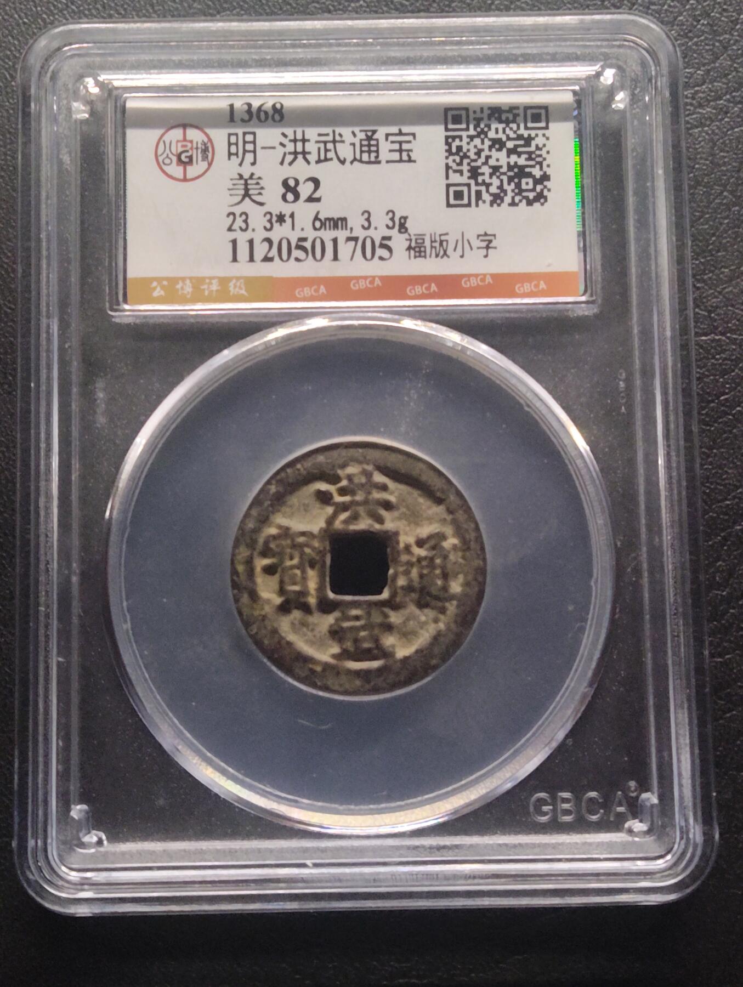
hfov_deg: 29.2
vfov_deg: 38.1
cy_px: 494
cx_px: 372
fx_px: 1428
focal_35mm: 50
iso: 500
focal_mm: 3.42
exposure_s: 1/50
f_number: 2.2
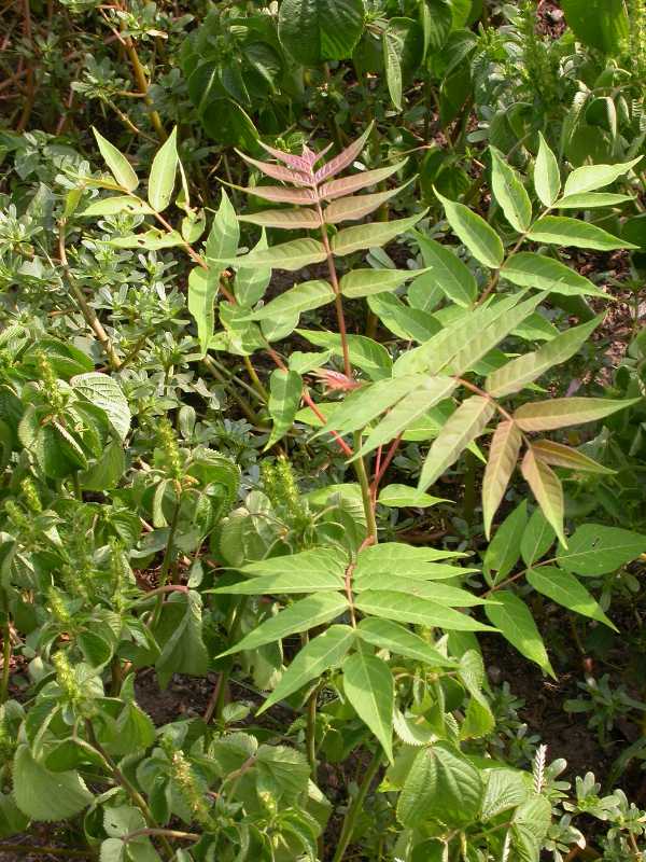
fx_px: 1941
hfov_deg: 18.9
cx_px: 323
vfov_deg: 25.0
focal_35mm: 78
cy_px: 431
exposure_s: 1/141
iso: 100
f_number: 6.3
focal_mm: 16.2
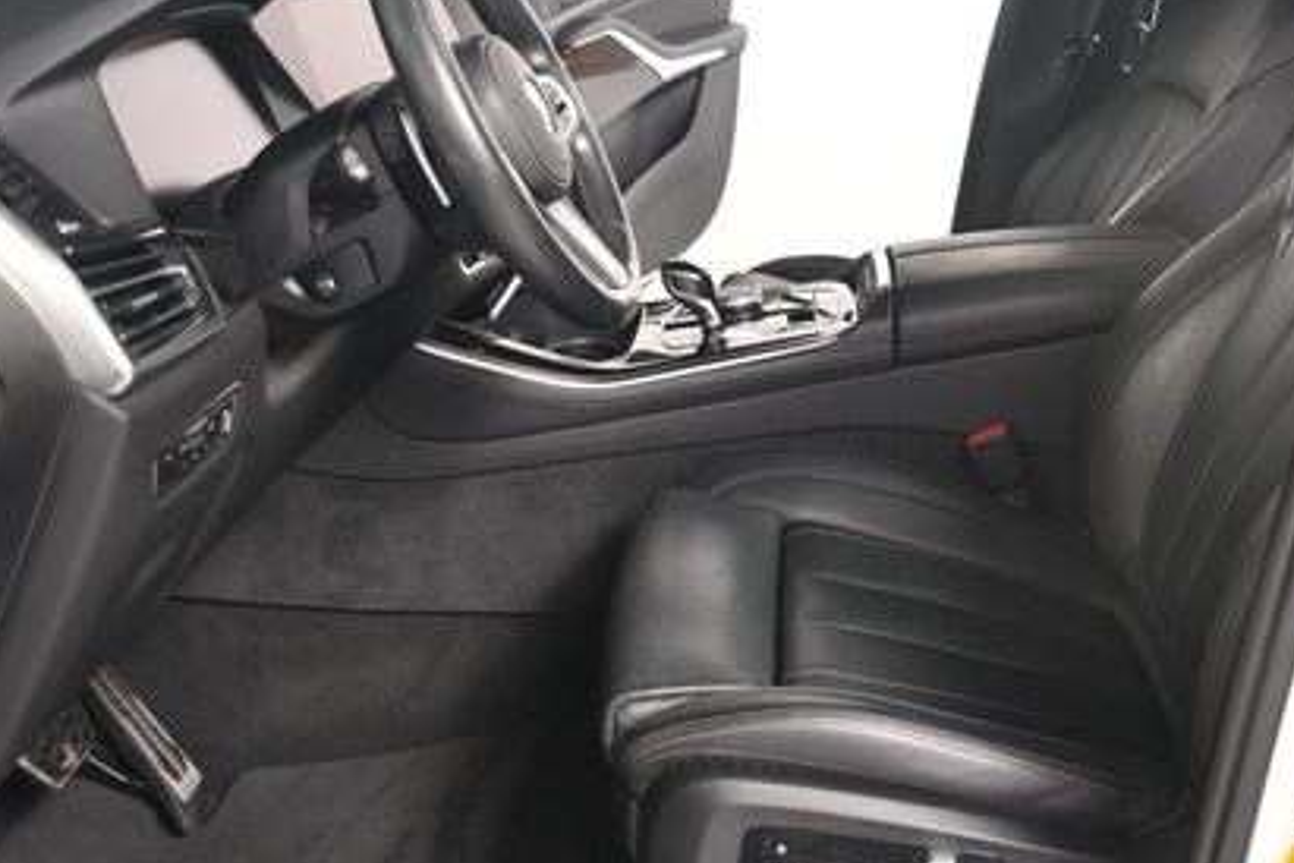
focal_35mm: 42
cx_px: 888
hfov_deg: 45.5
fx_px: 1510
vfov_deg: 31.8
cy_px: 350
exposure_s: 1/160
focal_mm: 18
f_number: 4
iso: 100
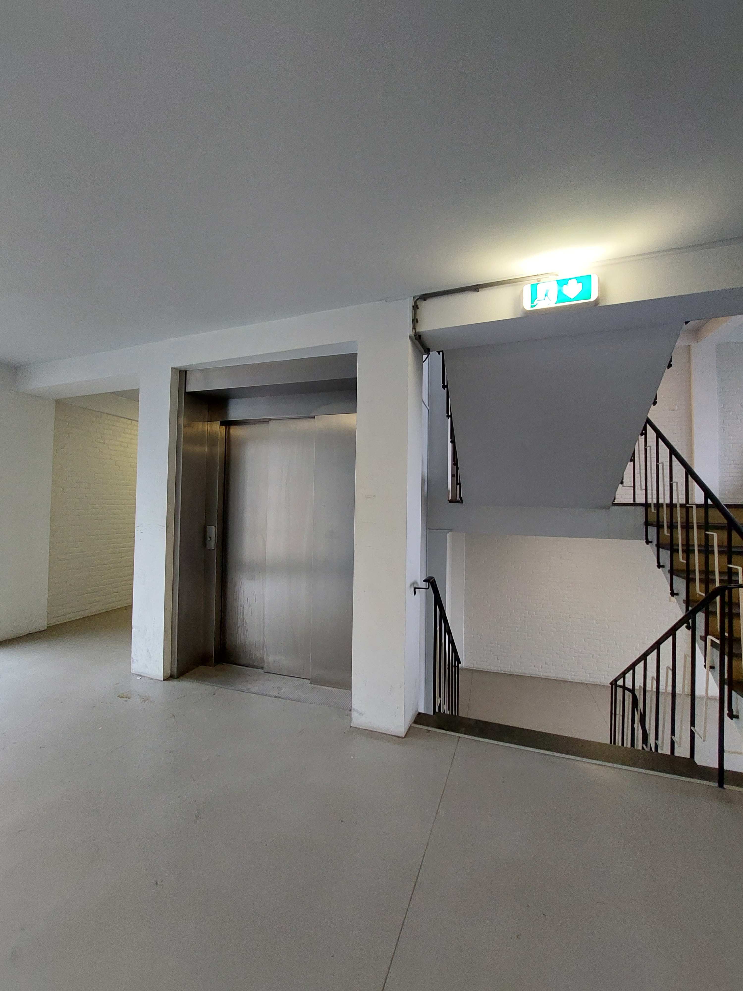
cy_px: 496
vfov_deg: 106.2
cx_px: 372
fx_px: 372
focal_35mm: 13
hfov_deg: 89.9
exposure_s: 1/50
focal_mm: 1.74
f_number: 2.2
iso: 320
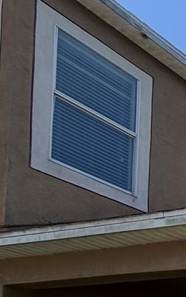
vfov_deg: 28.5
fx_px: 470
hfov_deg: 11.8
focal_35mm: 58
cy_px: 390
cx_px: 549
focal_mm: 2.22
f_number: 2.2
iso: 20
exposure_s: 1/955
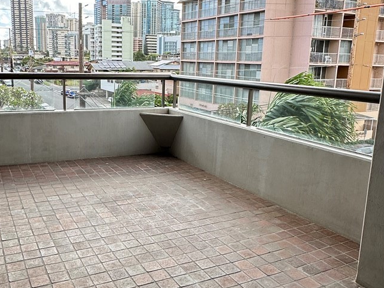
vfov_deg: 40.7
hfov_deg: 52.3
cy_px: 136
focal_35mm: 35
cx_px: 157
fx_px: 388
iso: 40
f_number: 2.2
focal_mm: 2.22
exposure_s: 1/578
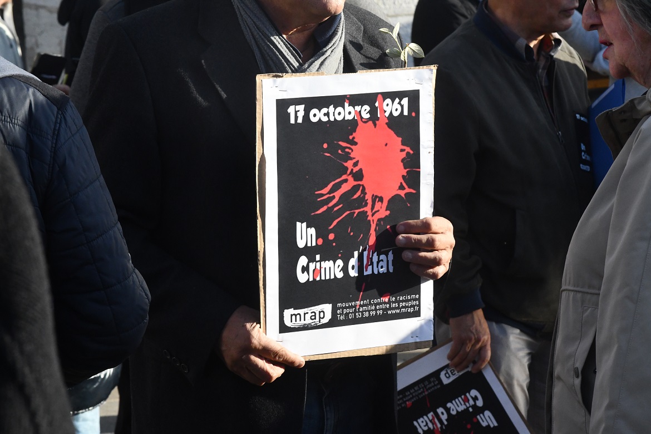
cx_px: 326
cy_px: 217
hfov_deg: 14.9
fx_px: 2495
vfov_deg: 9.9
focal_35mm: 138
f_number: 18
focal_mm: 92
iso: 2500
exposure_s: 1/1250
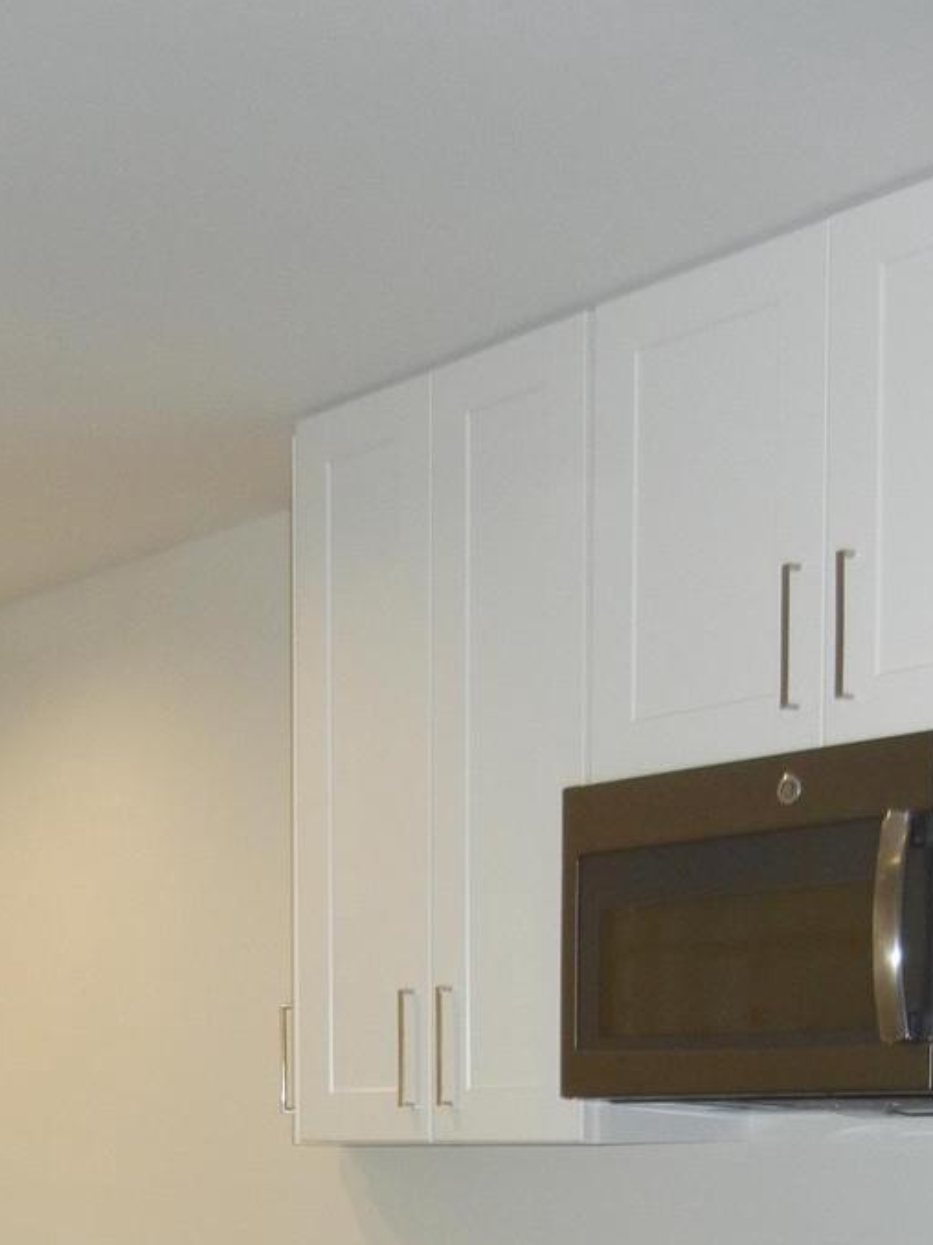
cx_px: 204
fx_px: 2445
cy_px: 1379
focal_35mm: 68
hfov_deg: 21.4
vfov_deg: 26.3
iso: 202
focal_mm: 5.4
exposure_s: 1/30
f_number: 3.5
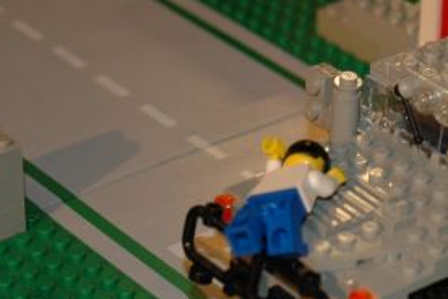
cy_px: 216
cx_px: 370
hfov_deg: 13.3
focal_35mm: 153
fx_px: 1904
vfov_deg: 9.0
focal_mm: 44
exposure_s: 1/60
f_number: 4
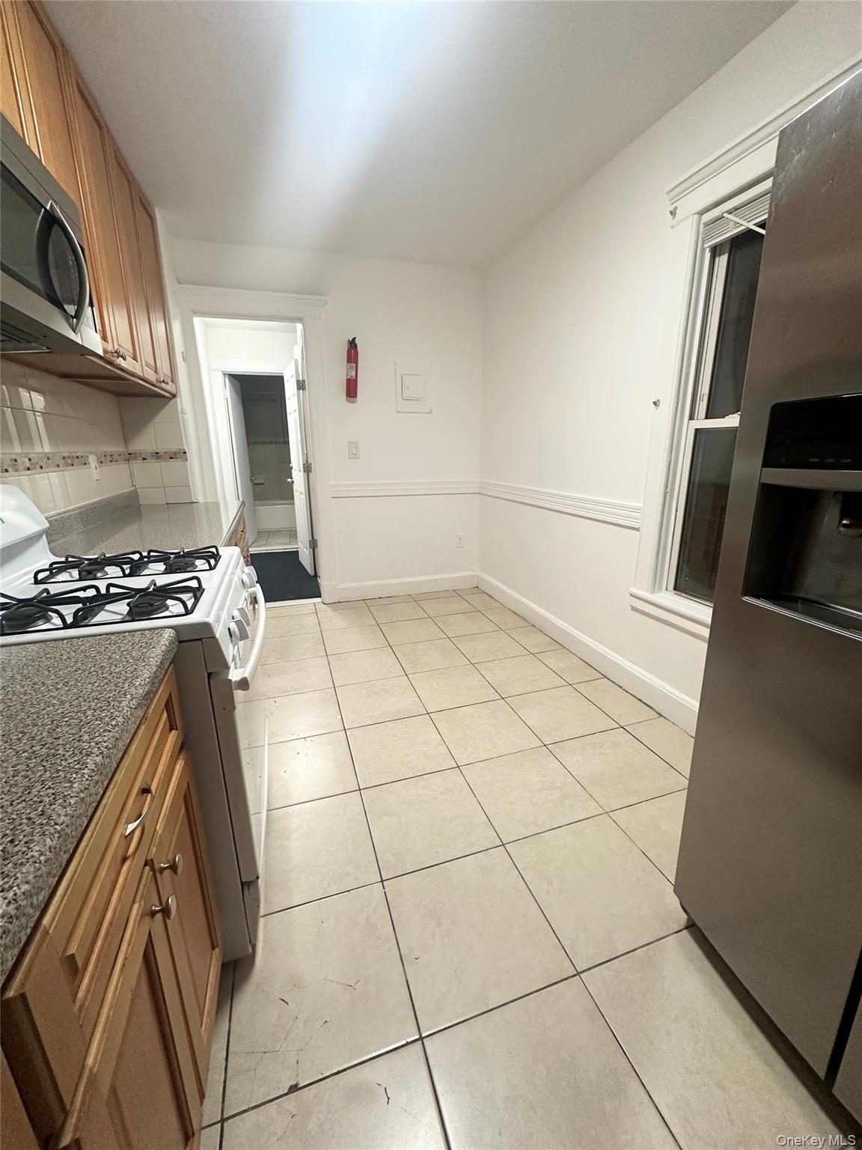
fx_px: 465
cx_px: 431
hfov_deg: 85.7
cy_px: 575
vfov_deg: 102.1
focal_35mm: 14
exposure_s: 1/60
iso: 200
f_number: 2.2
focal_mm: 2.22
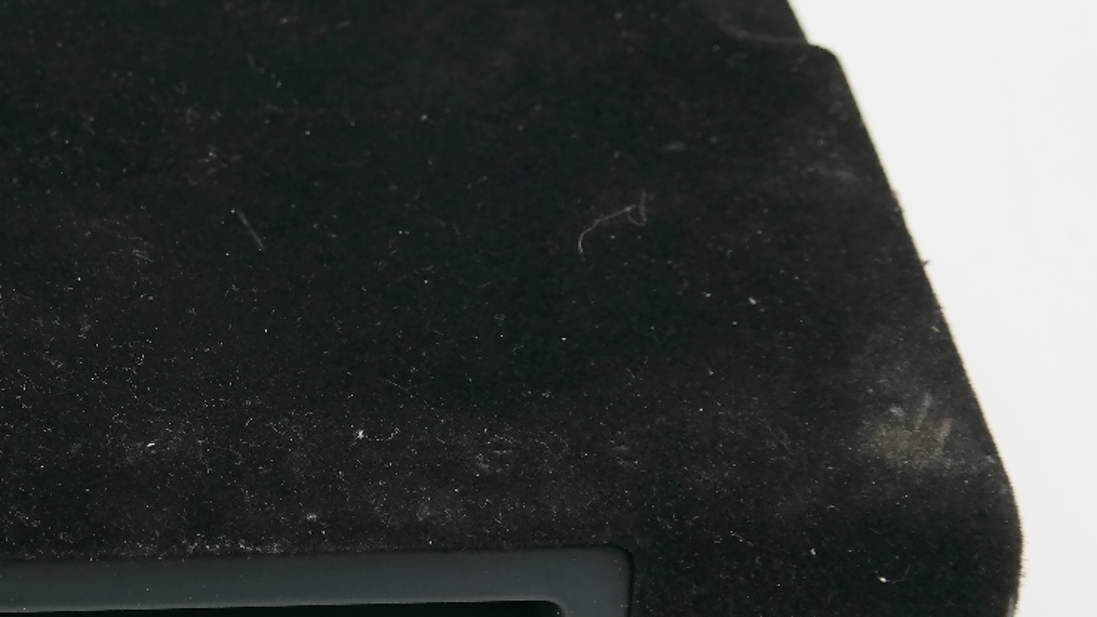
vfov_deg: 13.0
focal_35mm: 93
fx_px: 2705
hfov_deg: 22.3
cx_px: 74
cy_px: 446
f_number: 4
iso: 400
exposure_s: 1/50
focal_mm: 25
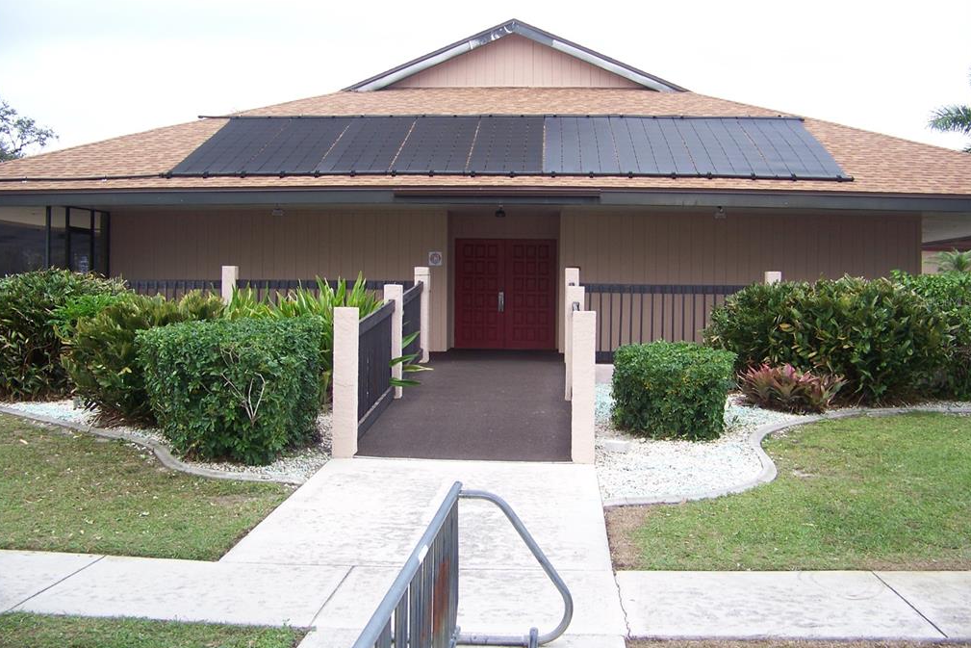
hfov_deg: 50.7
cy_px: 301
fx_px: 1025
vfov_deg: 35.1
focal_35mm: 38
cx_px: 481
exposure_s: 1/50
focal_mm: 5.85
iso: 64
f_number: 2.8
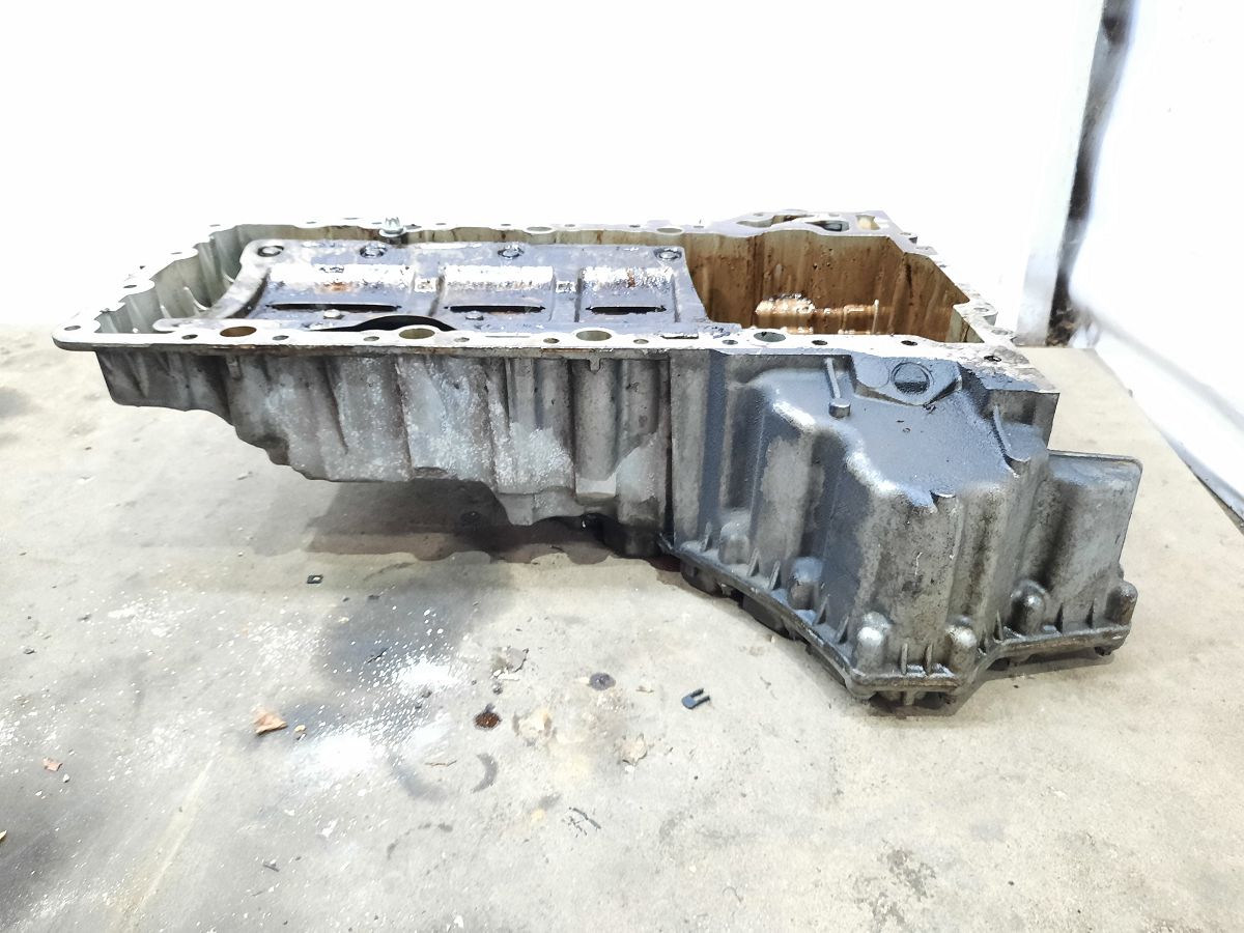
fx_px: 898
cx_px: 622
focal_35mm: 25
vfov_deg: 54.9
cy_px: 466
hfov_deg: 69.4
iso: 640
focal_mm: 4.6
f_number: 2
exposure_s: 1/25
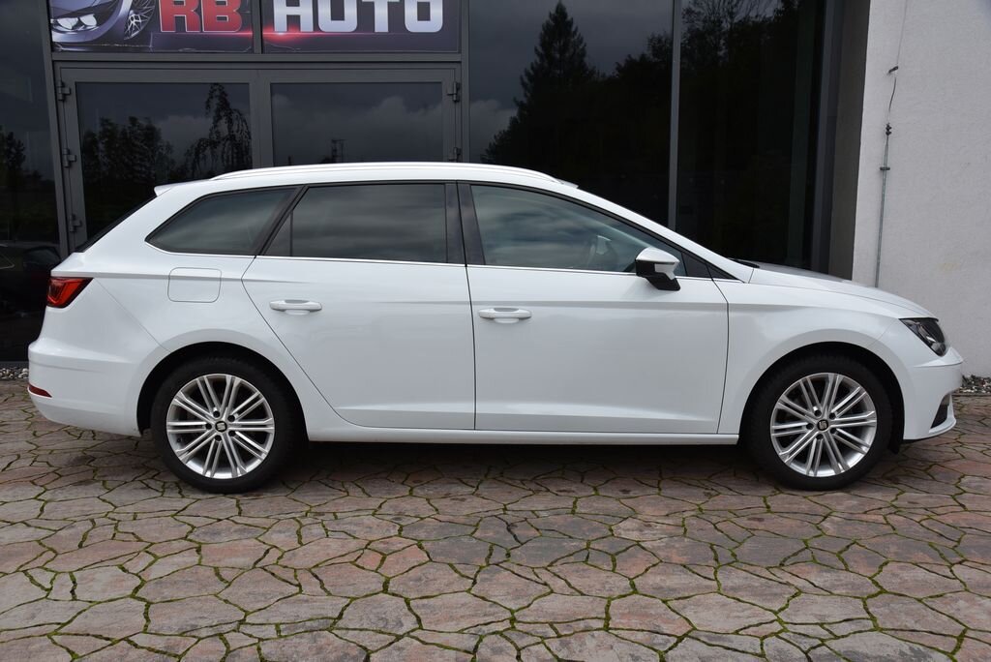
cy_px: 331
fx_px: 826
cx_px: 496
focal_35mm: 30
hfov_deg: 61.9
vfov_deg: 43.7
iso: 500
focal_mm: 30
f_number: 9
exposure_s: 1/320
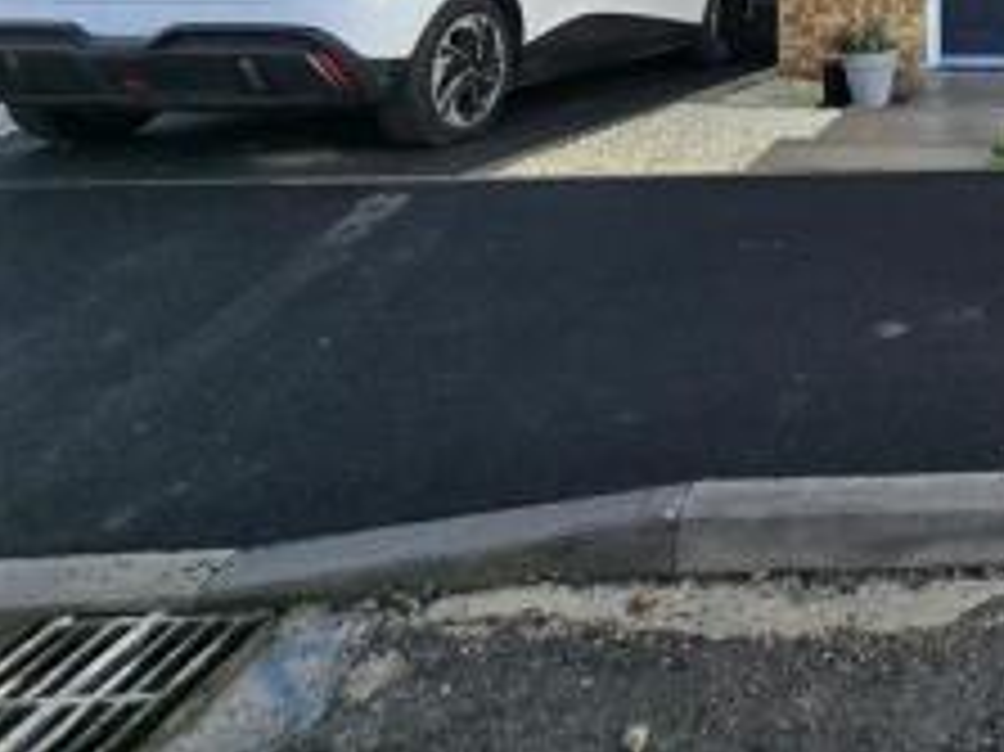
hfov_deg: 41.0
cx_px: 1150
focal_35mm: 34
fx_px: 986
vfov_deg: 31.8
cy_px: -227
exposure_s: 1/455
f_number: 2.2
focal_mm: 2.2
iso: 50
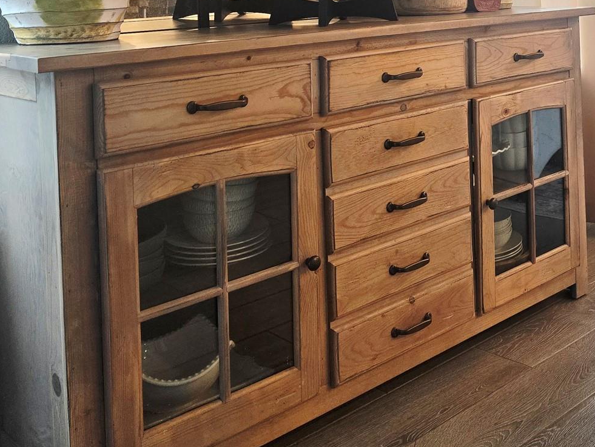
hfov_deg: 37.4
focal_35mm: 48
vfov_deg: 28.6
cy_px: 11
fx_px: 825
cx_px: 522
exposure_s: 1/120
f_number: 1.7
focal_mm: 6.3
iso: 200
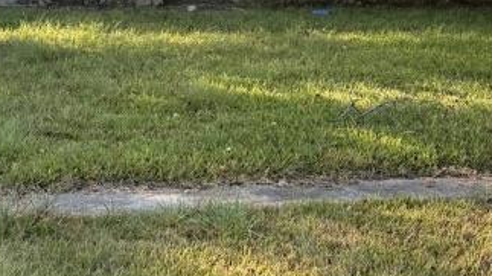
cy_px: 95
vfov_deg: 14.5
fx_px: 1082
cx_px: 178
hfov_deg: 25.5
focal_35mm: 83
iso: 100
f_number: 1.78
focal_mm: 6.76
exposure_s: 1/637
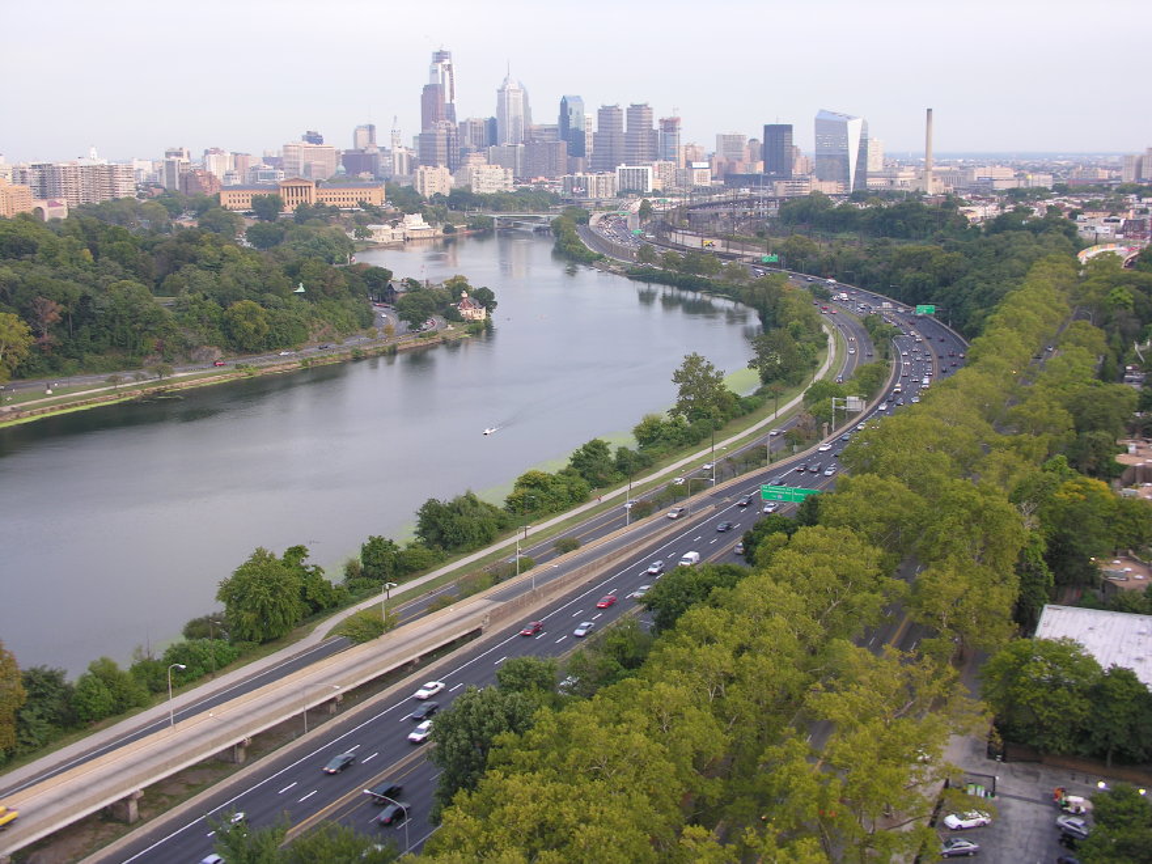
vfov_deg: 36.0
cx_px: 576
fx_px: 1331
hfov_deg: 46.8
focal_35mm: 40
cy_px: 432
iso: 50
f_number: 2.9
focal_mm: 10.2
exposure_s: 1/33.7
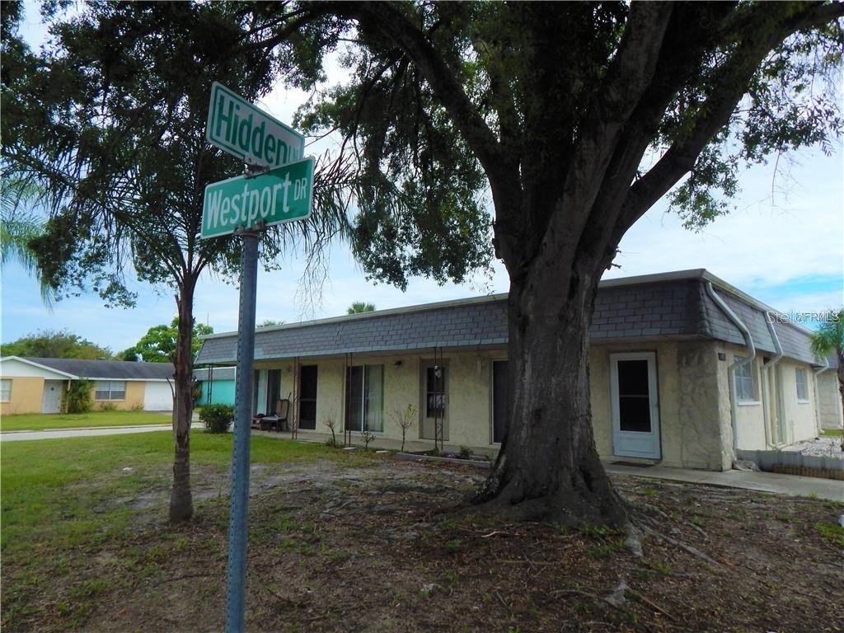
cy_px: 316
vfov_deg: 58.9
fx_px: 561
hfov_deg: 73.9
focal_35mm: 23
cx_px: 422
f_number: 3
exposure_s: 1/1500
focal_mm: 4
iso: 125
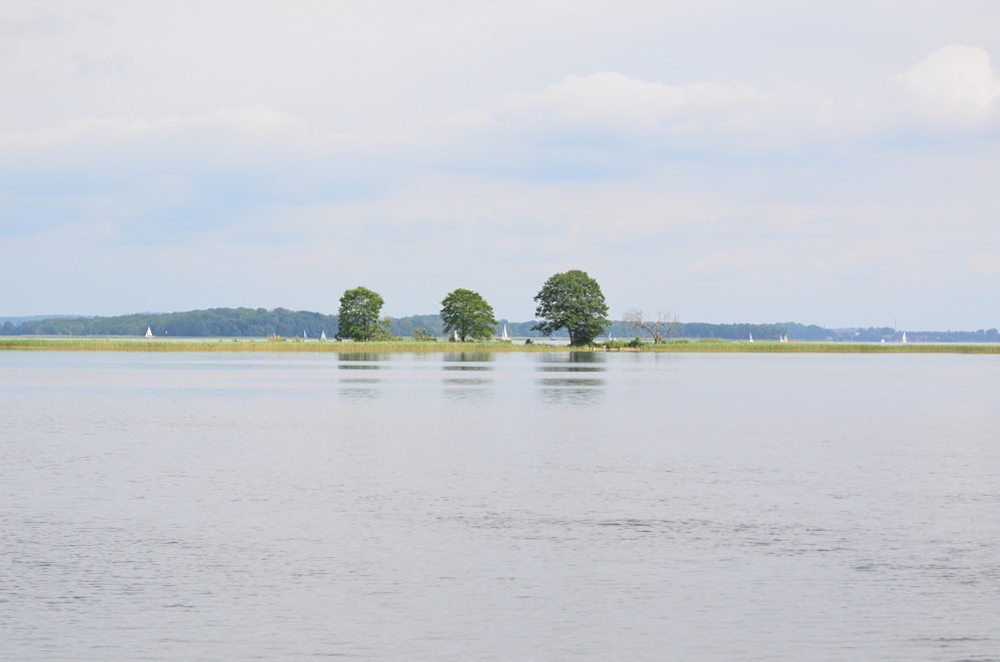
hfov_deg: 19.5
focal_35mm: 105
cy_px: 331
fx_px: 2910
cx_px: 500
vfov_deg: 13.0
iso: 640
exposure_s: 1/6400
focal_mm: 70
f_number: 4.5
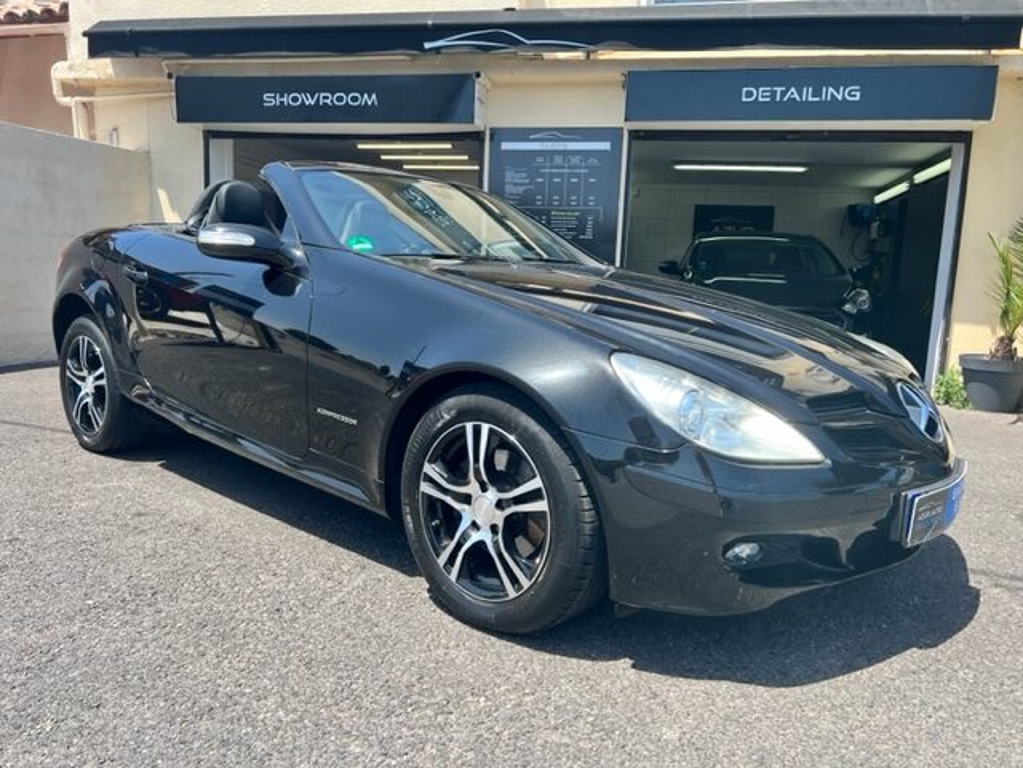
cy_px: 384
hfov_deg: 67.3
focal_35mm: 26
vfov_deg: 53.1
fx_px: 768
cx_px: 512
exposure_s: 1/1553
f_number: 1.5
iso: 50
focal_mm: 5.7
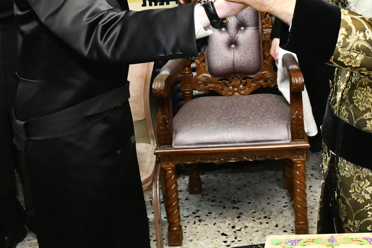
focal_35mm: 62
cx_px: 303
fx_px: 640
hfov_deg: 31.5
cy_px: -23
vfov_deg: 20.9
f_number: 5.6
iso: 3200
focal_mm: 28
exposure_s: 1/200
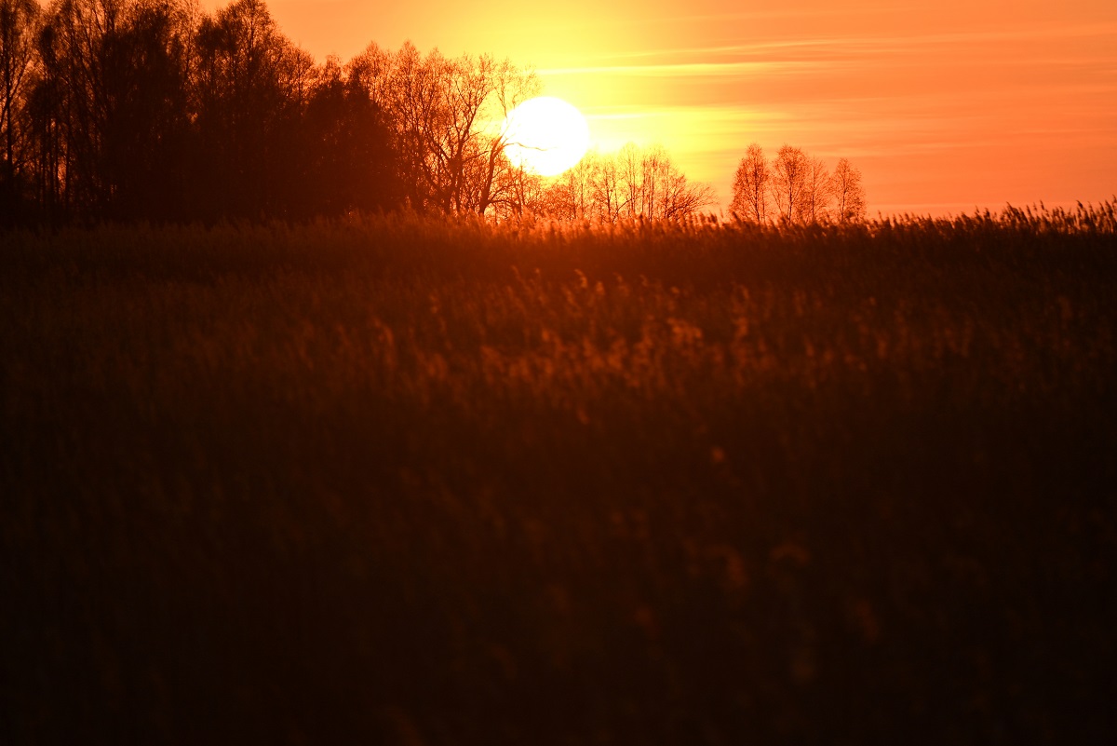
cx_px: 558
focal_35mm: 300
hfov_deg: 6.9
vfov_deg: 4.6
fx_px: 9311
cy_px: 373
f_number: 5.6
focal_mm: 300
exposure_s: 1/1000
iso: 200
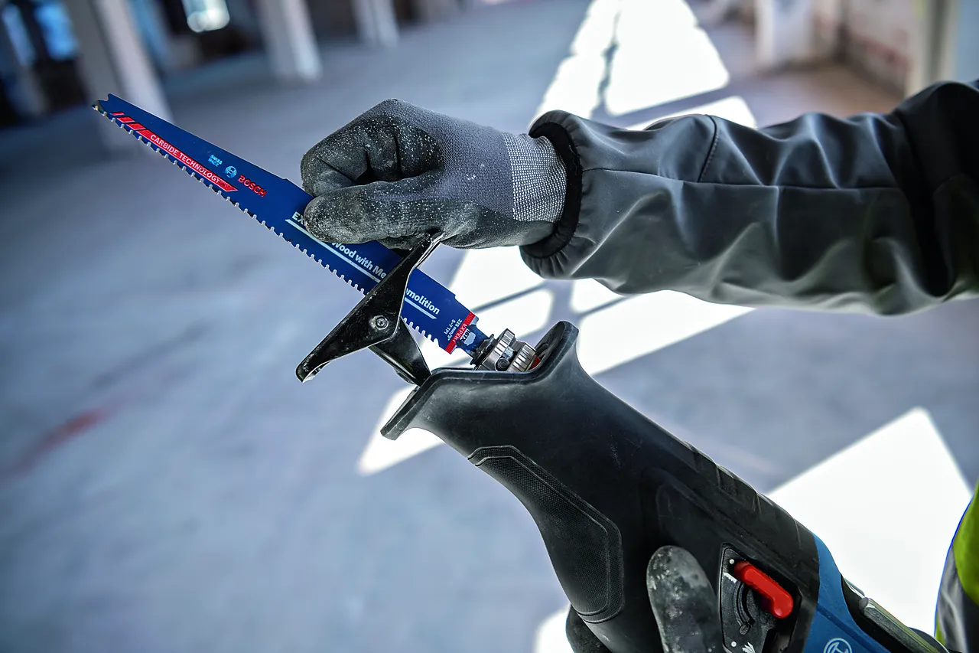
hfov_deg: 60.3
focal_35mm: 31
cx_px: 490
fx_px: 843
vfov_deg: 42.3
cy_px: 326
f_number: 3.5
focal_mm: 31
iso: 200
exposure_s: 1/60
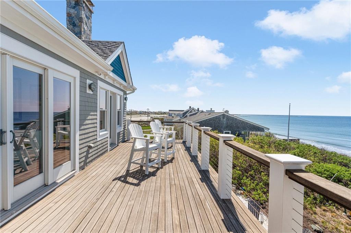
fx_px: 166
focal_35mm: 17
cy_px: 116
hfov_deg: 93.3
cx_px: 176
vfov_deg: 70.3
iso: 640
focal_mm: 17
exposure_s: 1/4000
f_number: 7.1
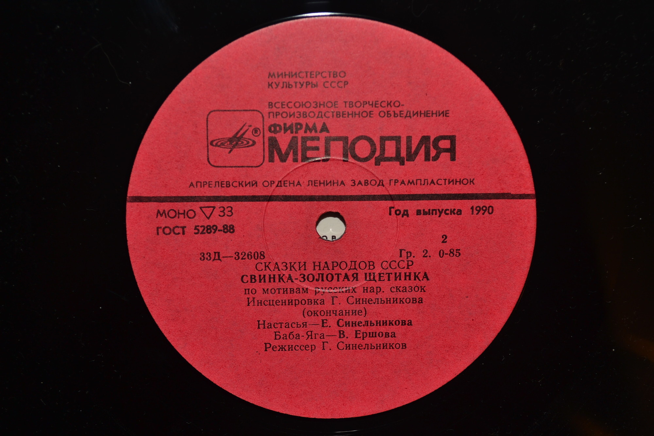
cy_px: 218
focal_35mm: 54
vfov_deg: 25.1
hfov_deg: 36.9
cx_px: 327
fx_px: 981
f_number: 5
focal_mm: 36
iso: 100
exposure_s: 1/60
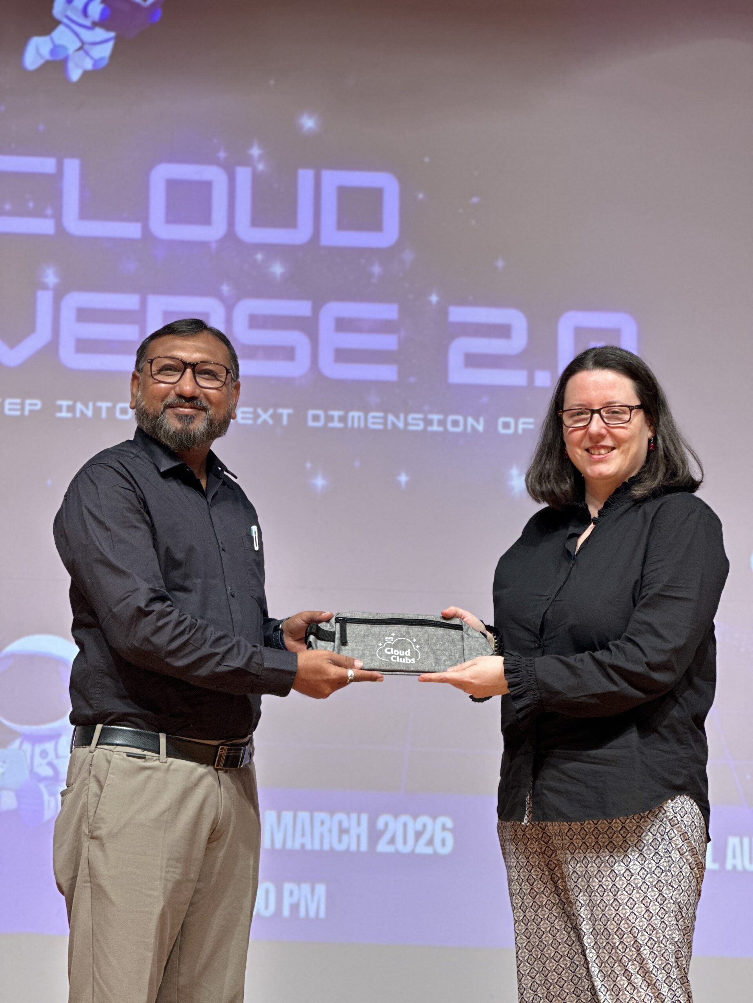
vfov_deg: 25.3
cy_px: 502
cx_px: 376
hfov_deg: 19.1
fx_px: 2233
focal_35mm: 77
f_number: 2.8
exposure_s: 1/33
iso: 160
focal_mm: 9
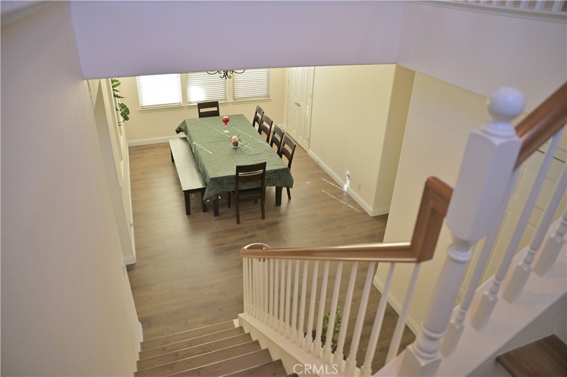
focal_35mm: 24
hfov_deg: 73.8
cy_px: 188
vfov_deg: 53.1
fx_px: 378
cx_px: 284
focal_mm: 24
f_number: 2.8
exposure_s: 1/200
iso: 800
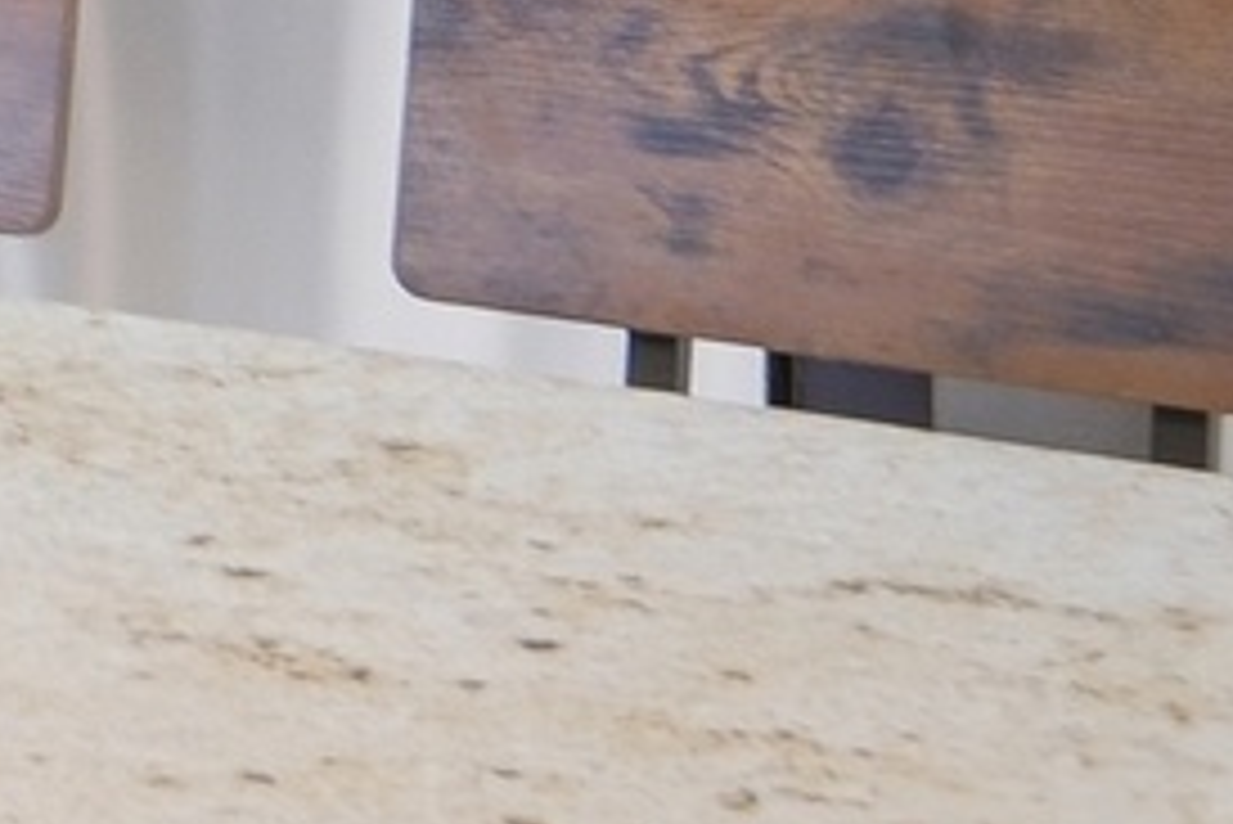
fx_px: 7299
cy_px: -1535
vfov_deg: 6.0
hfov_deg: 8.7
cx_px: -1809
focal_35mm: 213
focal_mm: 24
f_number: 7.1
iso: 640
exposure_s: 1/160
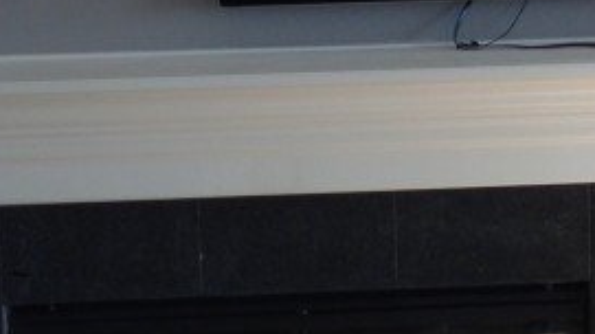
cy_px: 35
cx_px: 525
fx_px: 2144
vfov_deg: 8.9
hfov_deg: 15.6
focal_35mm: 136
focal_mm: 4.12
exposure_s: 1/40
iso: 50
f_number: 2.4
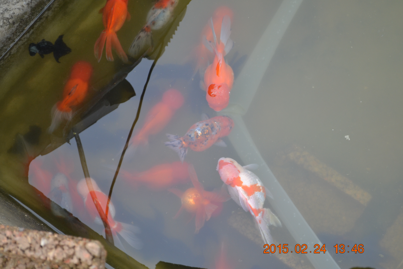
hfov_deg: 24.6
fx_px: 923
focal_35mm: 82
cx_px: 202
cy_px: 134
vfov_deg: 16.6
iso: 400
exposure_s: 1/80
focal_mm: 55
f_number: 5.6
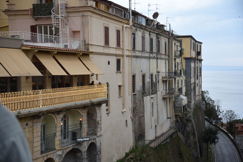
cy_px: 81
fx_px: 419
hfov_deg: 32.4
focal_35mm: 62
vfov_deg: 21.9
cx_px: 122
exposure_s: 1/100
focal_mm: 62
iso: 500
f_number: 4.5
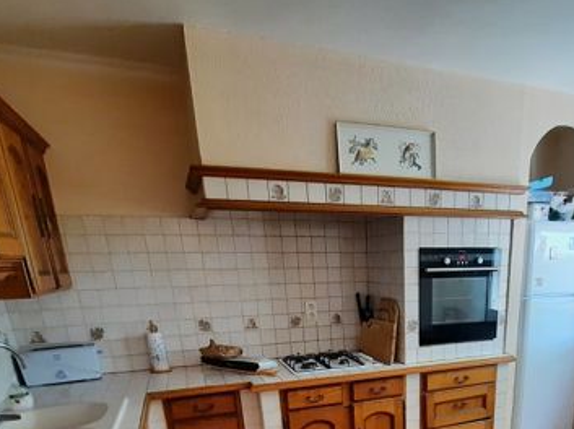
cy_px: 419
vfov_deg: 45.5
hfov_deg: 64.6
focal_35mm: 26
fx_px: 431
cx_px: 407
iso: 200
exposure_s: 1/50
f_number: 2.2
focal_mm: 1.74
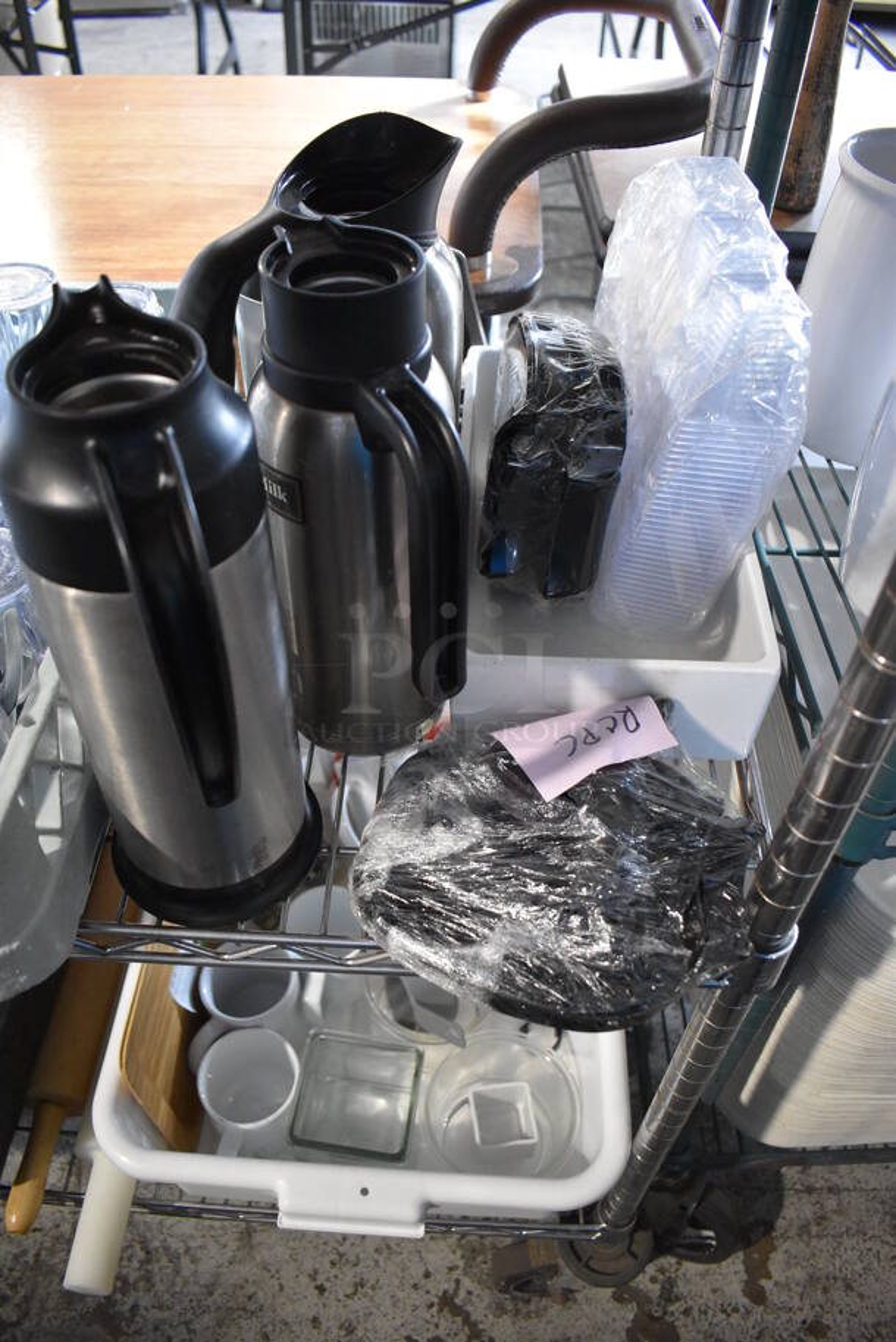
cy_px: 671
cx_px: 448
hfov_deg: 48.0
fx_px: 1006
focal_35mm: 27
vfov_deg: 67.3
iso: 4000
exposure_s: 1/125
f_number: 3.5
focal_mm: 18
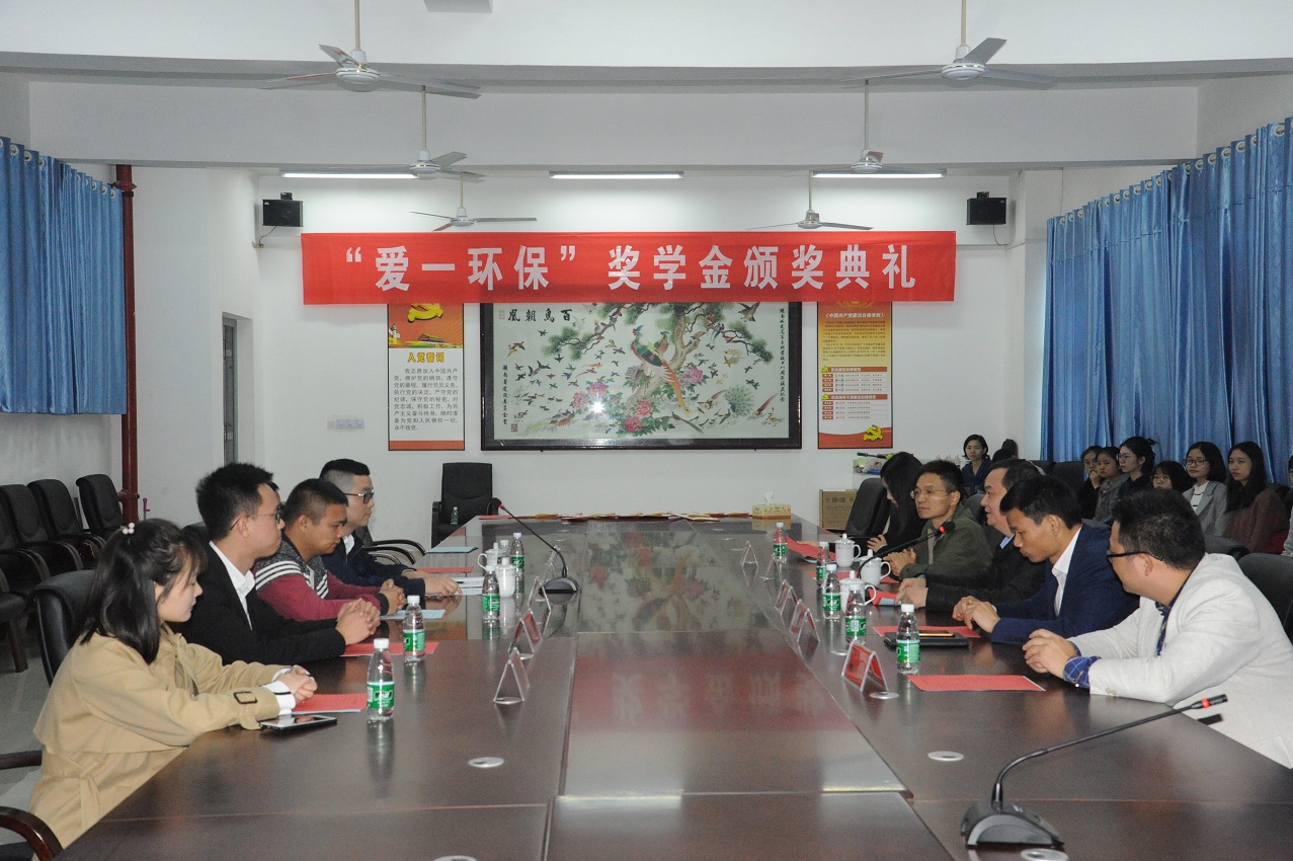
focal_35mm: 46
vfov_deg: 29.2
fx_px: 1651
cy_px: 430
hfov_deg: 42.8
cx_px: 646
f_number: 8
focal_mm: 46
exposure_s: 1/320
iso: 6400
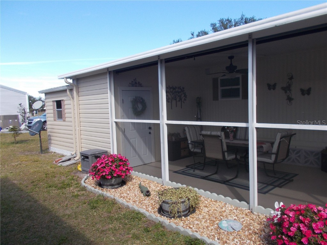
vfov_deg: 53.1
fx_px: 246
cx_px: 164
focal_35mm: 26
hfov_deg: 67.3
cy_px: 122
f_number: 3.2
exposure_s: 1/400
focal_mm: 4.6
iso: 80
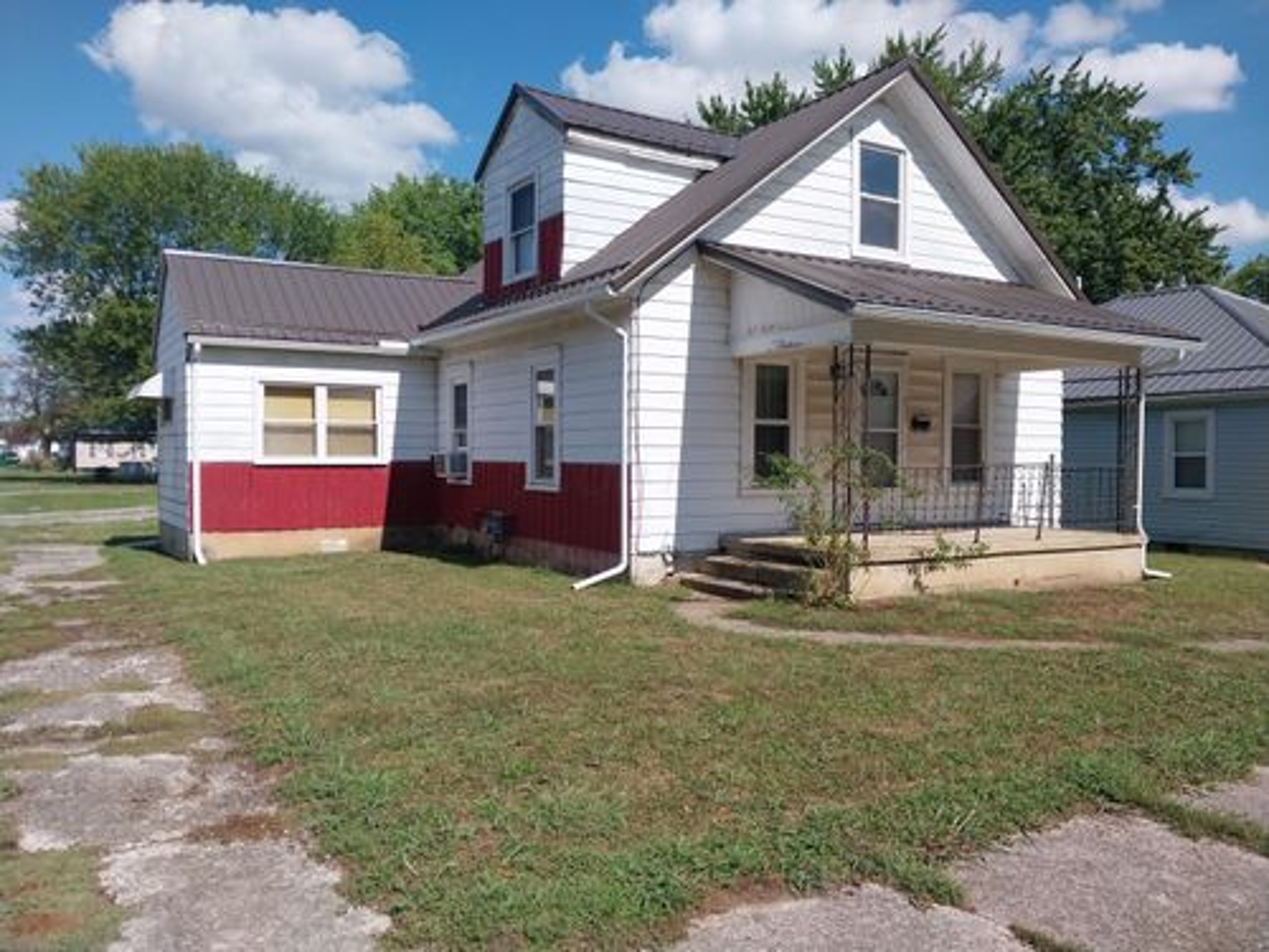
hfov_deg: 67.3
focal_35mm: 26
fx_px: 953
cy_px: 476
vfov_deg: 53.1
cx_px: 634
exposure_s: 1/997
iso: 20
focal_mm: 4
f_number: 1.8
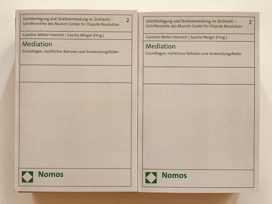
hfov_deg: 36.2
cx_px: 136
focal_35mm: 53
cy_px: 101
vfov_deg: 27.5
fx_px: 416
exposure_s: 1/70
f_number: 2.4
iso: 125
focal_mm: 6
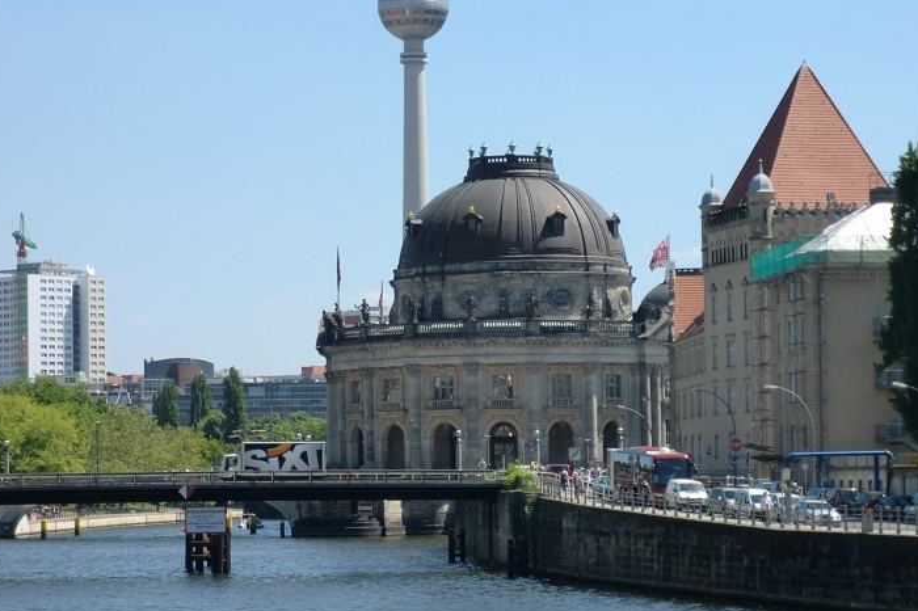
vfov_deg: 10.7
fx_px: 3262
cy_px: 372
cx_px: 518
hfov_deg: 16.0
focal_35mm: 128
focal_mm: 18.9
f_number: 5.6
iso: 64
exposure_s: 1/320
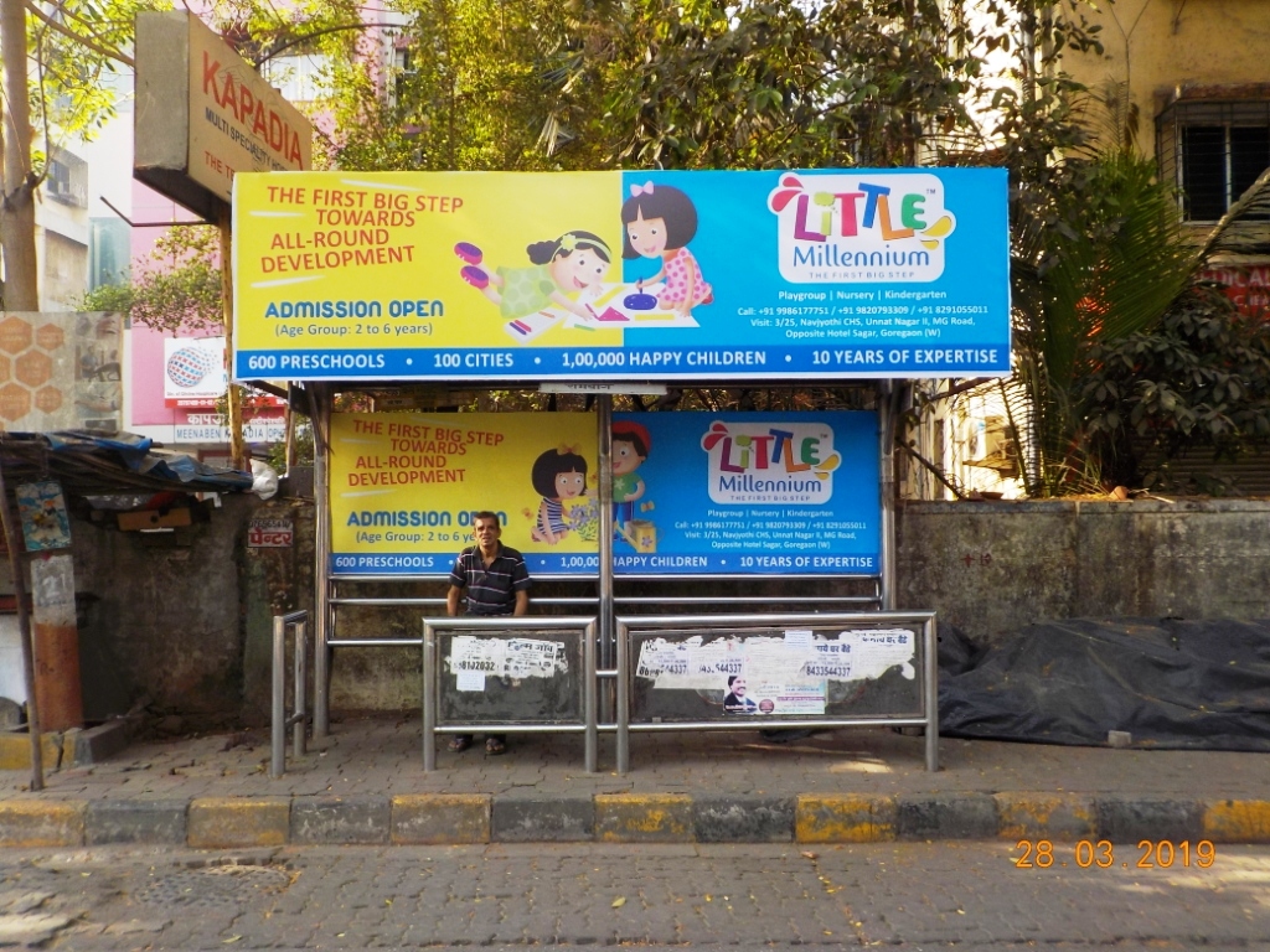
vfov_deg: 46.8
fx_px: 1101
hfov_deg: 60.0
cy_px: 476
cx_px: 635
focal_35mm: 30
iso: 125
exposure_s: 1/160
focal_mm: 4.1
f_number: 3.3
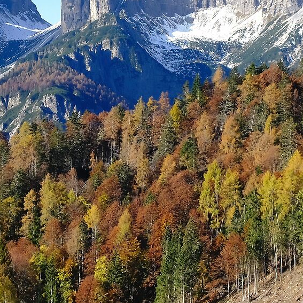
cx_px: 154
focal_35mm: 162
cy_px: 159
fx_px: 1604
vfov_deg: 10.8
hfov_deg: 10.8
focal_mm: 30.2
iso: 200
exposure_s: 1/250
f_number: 7.1
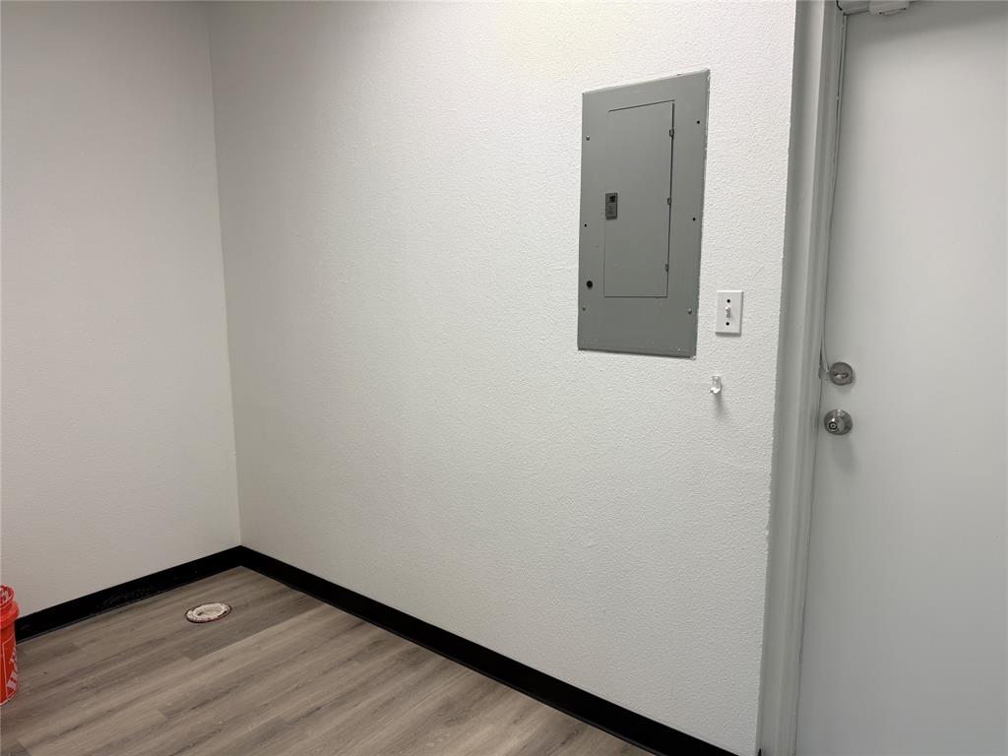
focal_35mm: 24
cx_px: 504
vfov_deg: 56.8
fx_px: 699
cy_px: 378
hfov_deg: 71.6
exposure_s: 1/120
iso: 64
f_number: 1.78
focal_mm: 6.76
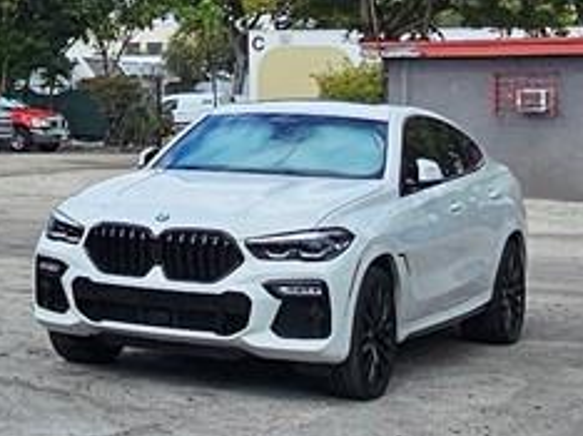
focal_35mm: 89
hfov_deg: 20.5
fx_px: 1497
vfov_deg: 16.2
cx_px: -130
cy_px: -22
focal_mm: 2.2
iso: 50
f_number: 2.2
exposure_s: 1/2701
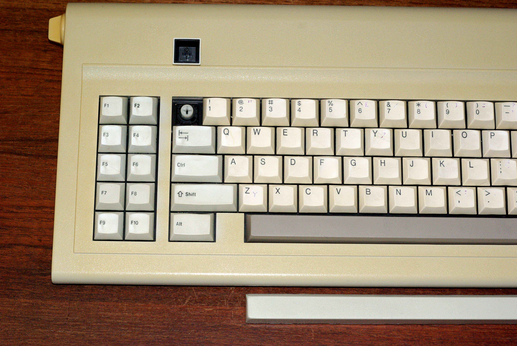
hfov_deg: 27.0
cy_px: 173
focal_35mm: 75
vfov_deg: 18.2
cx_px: 258
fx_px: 1078
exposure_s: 1/60
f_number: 8
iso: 800
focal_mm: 50
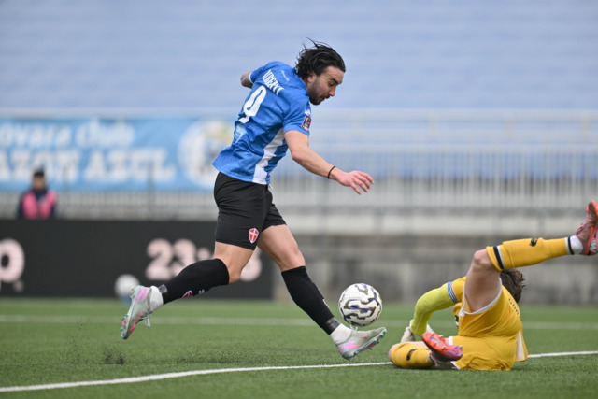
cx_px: 299
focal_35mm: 400
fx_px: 6646
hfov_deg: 5.2
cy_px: 200
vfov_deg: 3.4
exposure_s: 1/2000
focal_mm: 400
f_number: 3.2
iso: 320
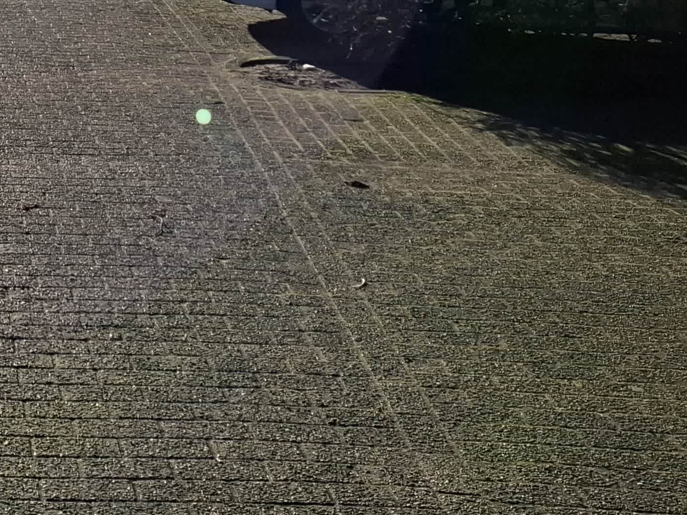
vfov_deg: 19.5
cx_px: -134
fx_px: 1329
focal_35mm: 67
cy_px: -223
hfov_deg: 25.9
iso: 50
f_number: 1.8
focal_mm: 5.5
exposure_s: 1/6757
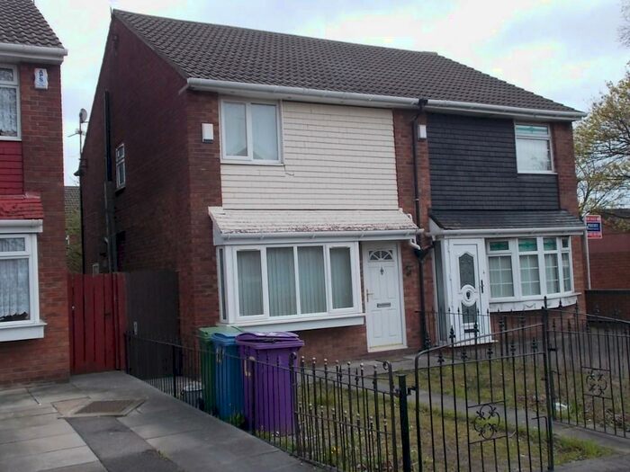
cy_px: 236
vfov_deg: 36.8
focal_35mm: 39
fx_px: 710
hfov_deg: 47.9
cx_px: 315
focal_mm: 6.9
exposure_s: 1/80
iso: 80
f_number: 9.8
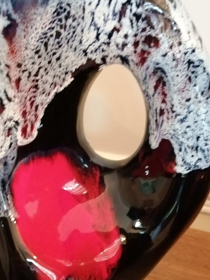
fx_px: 307
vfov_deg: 49.0
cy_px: 137
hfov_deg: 37.7
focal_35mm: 38
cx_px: 97
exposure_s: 1/14.3
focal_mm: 3.6
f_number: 1.8
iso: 800
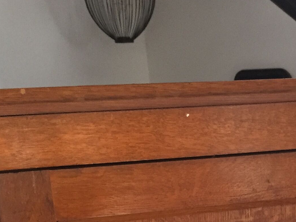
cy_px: 295
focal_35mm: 91
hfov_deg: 20.5
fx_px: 778
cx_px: 326
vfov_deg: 15.4
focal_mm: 4.15
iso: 200
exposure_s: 1/33
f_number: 2.2
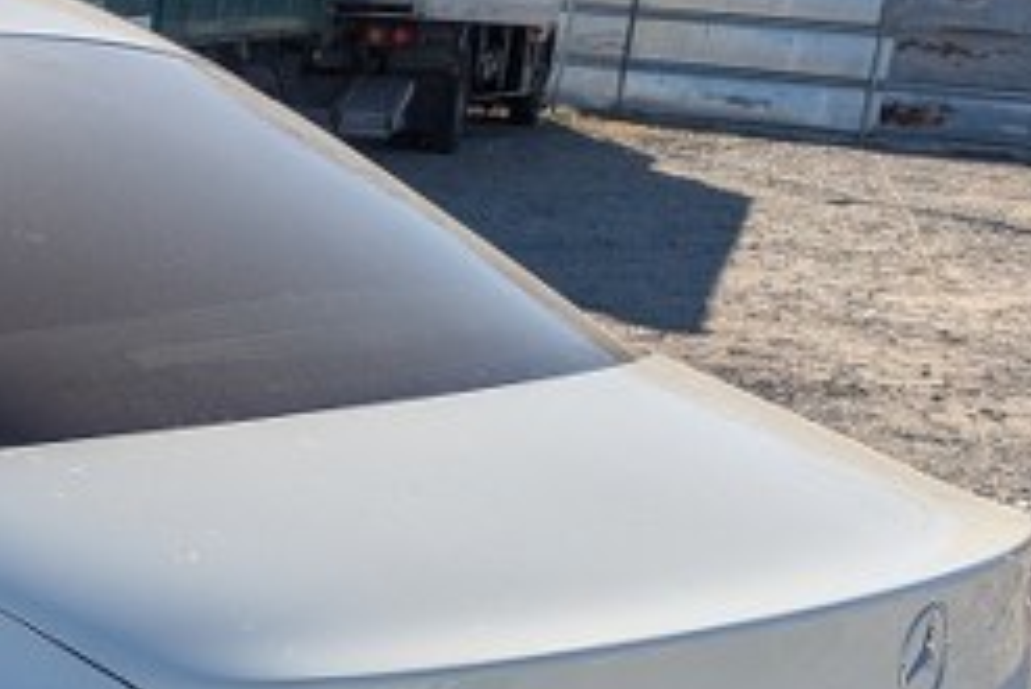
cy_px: 681
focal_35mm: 84
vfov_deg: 16.0
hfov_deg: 22.3
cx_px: -211
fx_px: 2407
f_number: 1.89
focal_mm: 5.43
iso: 48
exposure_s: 1/2538
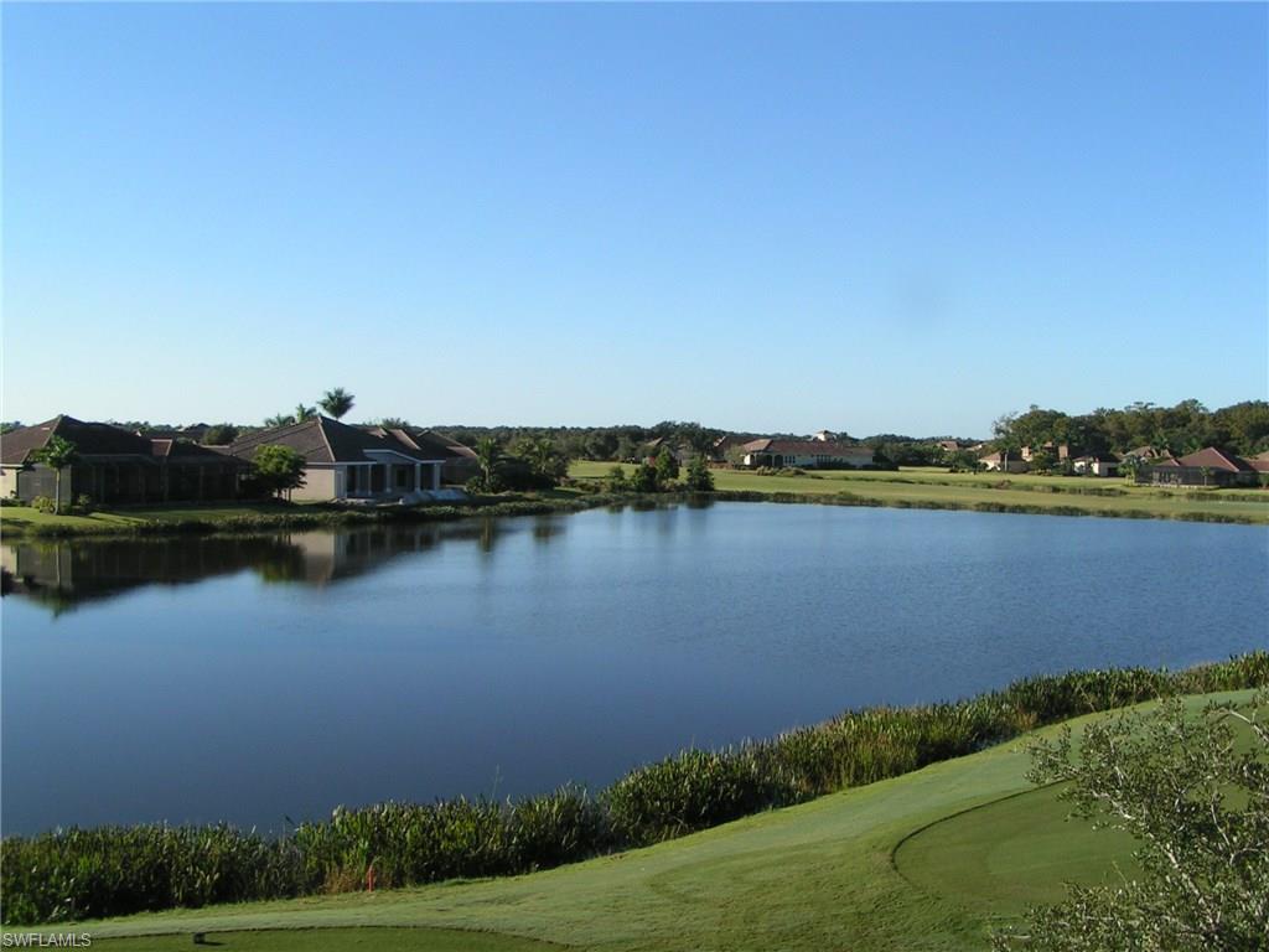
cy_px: 476
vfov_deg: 37.7
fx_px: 1393
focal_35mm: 38
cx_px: 634
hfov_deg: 49.0
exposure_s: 1/400
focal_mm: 5.8
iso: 50
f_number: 5.6
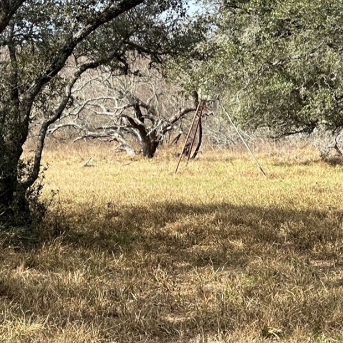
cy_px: -8
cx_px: 218
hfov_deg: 7.8
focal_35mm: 225
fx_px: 2522
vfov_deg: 7.7
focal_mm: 9
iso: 32
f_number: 2.8
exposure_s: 1/364
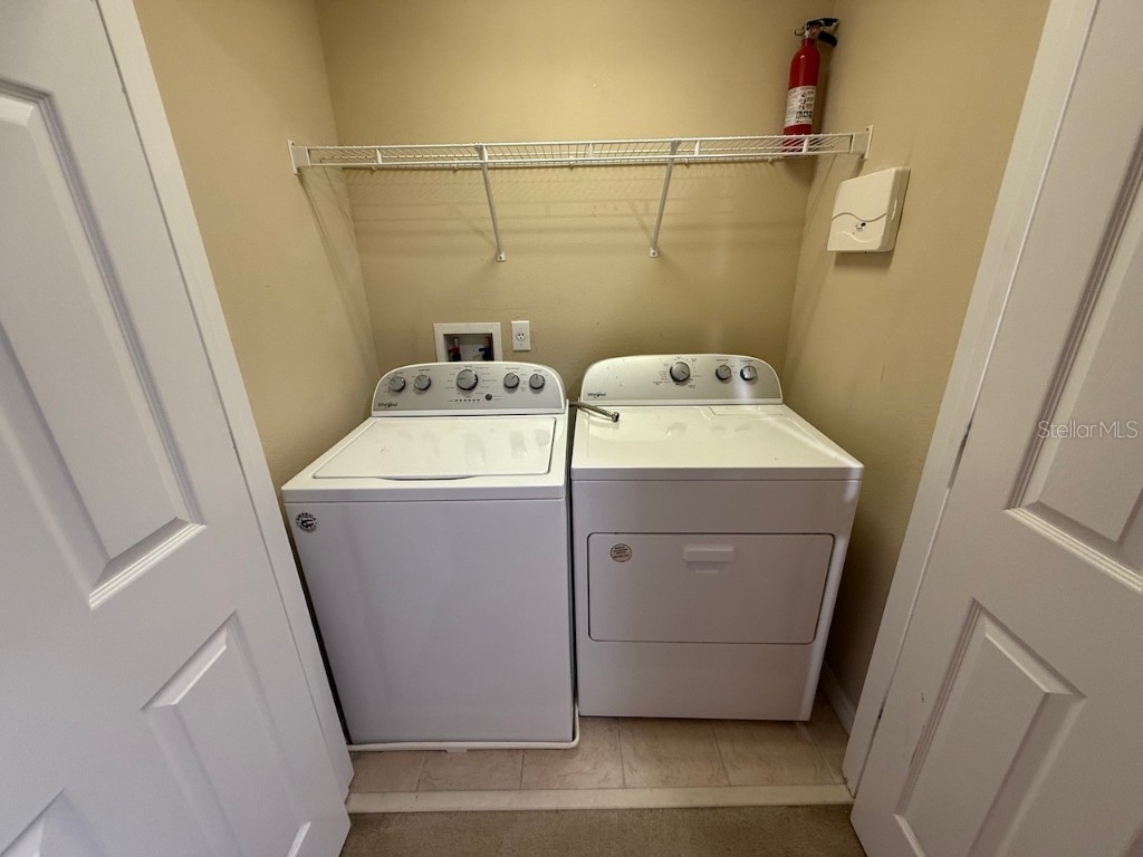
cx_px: 572
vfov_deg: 85.7
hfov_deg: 102.1
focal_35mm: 14
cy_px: 428
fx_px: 462
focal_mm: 2.22
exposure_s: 1/60
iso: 250
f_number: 2.2
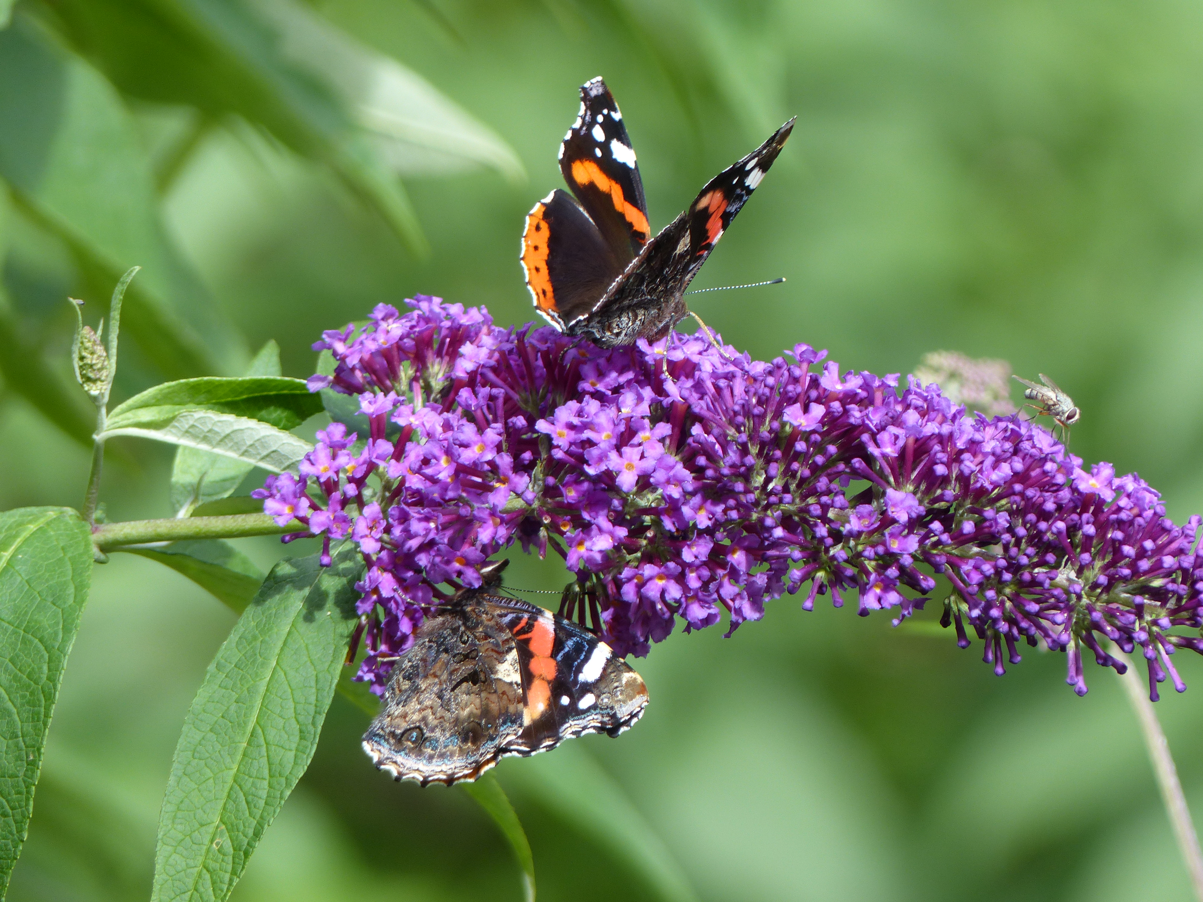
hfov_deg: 3.3
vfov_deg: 2.5
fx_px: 20852
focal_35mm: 600
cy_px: 451
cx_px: 602
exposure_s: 1/250
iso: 100
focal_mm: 108
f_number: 4
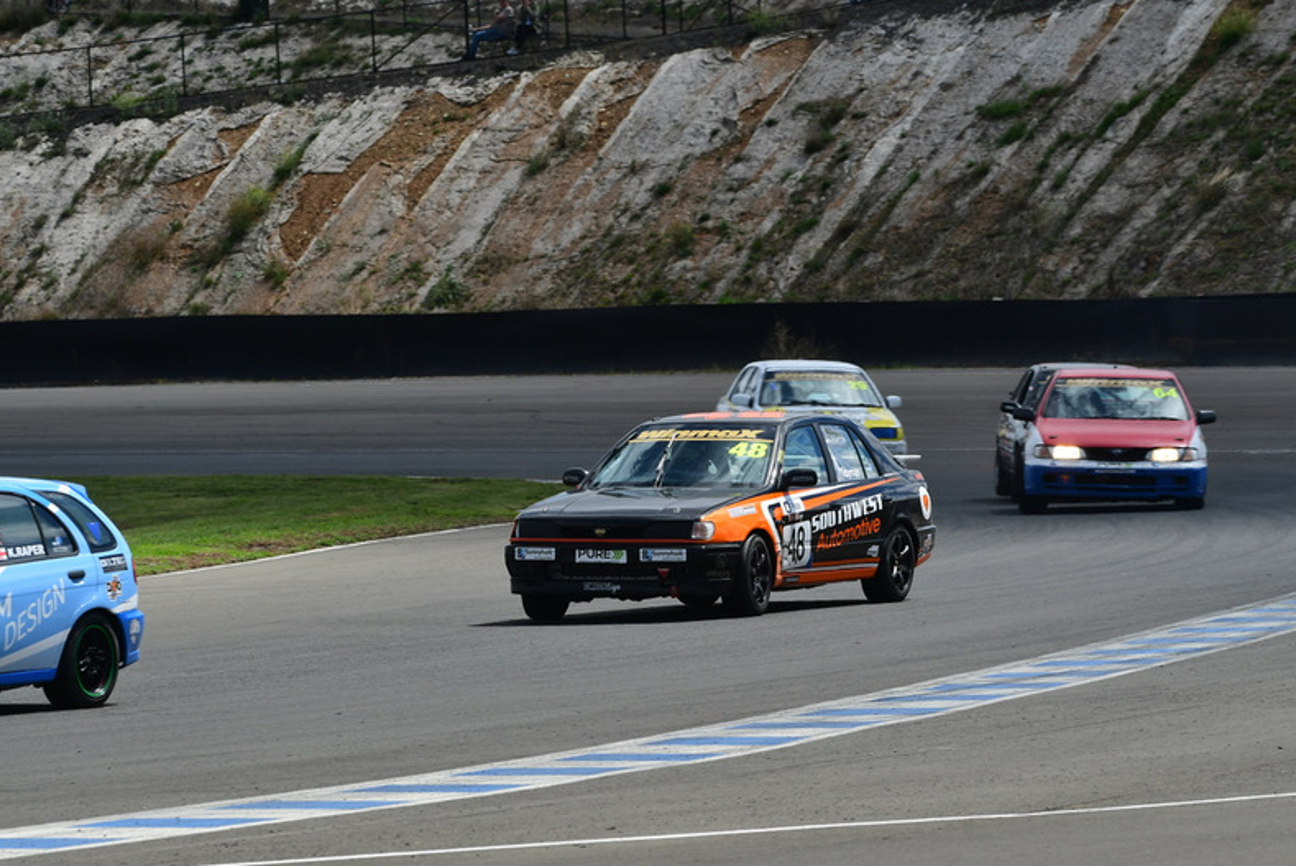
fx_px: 10950
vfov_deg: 4.5
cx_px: 652
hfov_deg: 6.8
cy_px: 434
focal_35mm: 304
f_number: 10
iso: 250
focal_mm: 200
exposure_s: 1/640
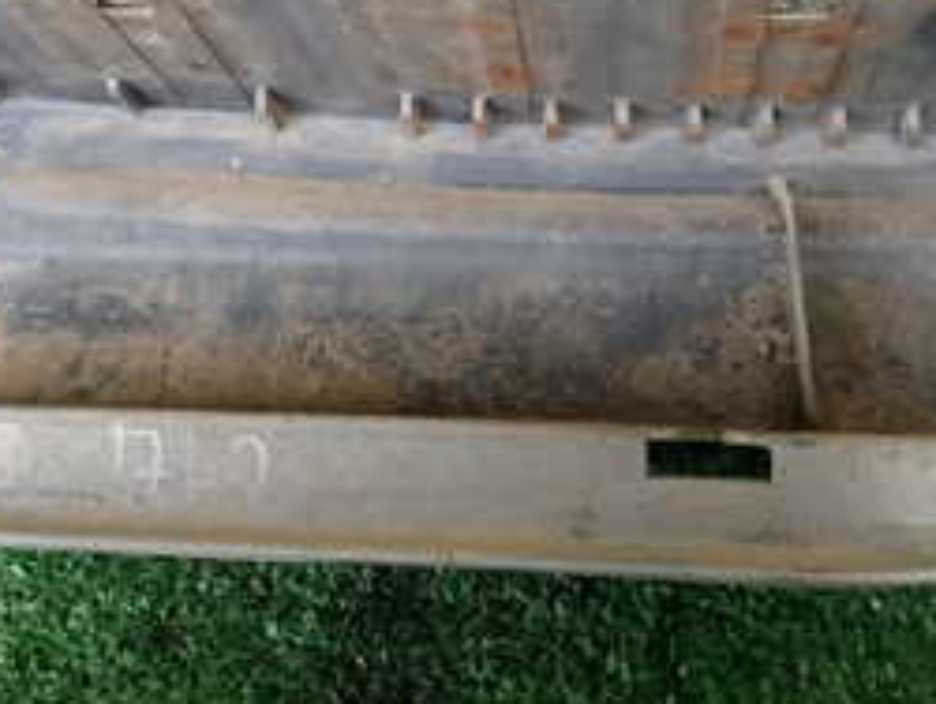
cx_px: 412
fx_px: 1949
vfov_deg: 20.3
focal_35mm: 72
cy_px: 157
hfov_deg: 27.0
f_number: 2.3
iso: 400
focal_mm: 5.4
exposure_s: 1/60
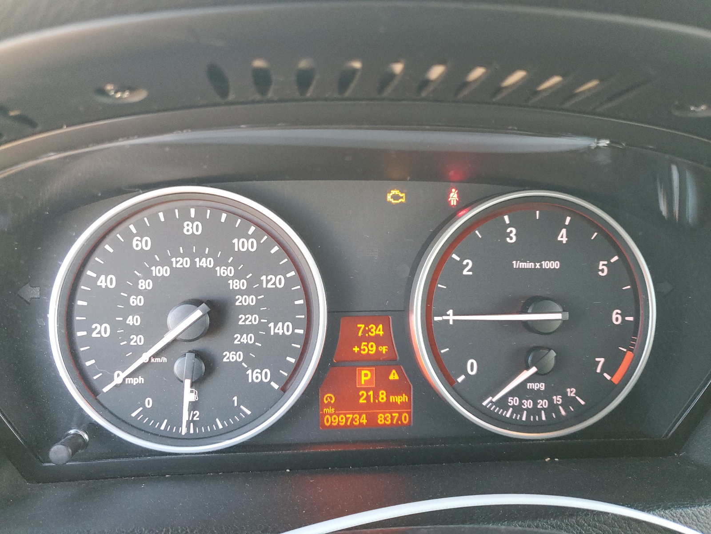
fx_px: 534
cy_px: 267
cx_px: 356
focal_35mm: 26
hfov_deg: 67.3
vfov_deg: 53.1
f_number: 1.5
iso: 169
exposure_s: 1/60.2
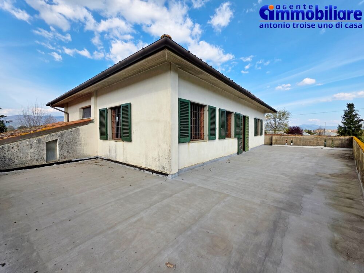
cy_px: 136
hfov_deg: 106.2
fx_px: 137
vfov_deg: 89.9
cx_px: 182
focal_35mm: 13
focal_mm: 2.2
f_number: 1.9
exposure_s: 1/2000
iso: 50
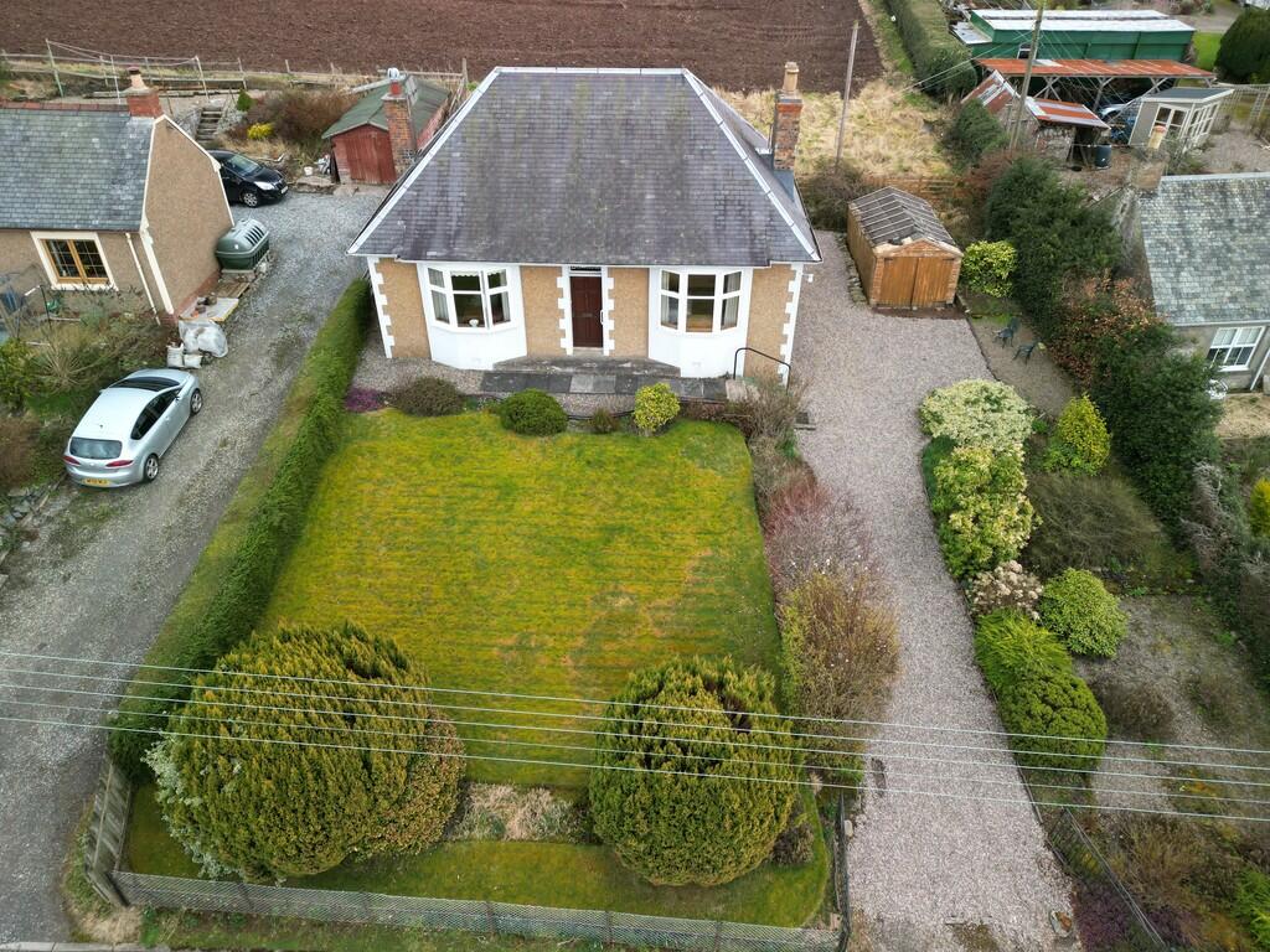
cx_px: 635
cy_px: 476
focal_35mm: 24
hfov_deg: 71.6
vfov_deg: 56.8
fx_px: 881
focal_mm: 6.72
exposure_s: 1/200
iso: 110
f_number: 1.7
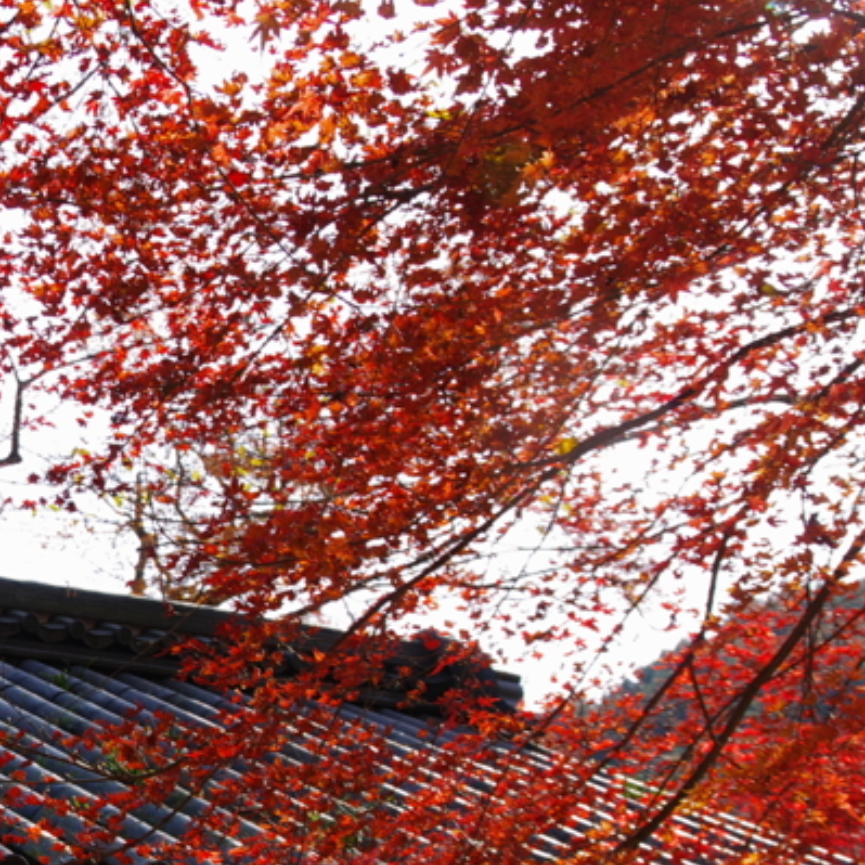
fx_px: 2403
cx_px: -197
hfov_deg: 19.2
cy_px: 625
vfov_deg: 20.3
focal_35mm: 85
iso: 100
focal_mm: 26
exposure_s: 1/60
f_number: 6.3
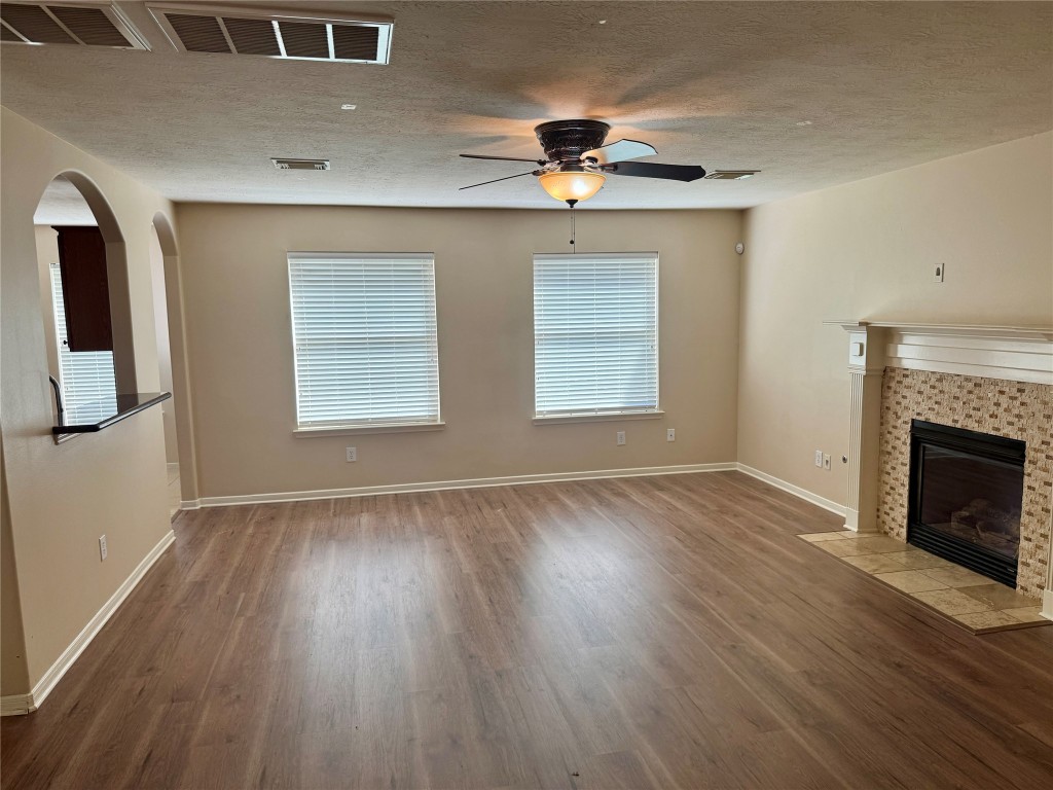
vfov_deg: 56.8
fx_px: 730
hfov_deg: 71.6
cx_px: 526
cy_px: 395
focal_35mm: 24
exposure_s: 1/133
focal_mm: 6.76
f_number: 1.78
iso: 80
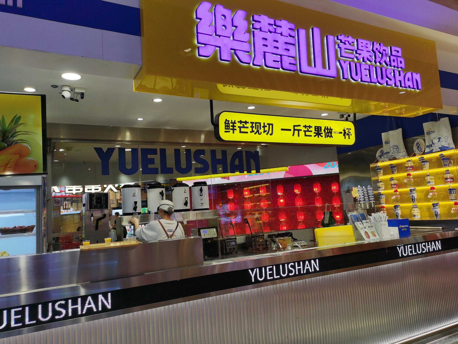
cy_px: 172
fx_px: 344
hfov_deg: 67.3
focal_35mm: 26
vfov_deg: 53.1
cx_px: 229
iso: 50
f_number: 1.8
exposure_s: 1/233
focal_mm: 5.58
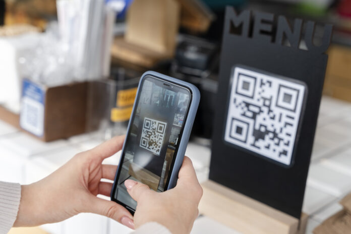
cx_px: 176
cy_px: 117
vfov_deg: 22.9
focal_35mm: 59
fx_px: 577
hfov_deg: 33.8
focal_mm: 59.2
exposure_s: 1/160
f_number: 4
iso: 200
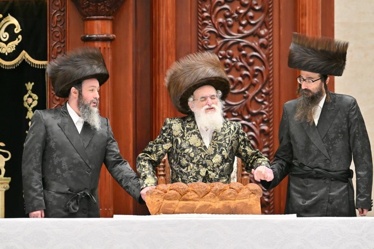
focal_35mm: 277
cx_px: 187
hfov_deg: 7.4
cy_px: 124
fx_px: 2877
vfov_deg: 5.0
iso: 320
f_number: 2.8
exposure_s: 1/250
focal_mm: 185
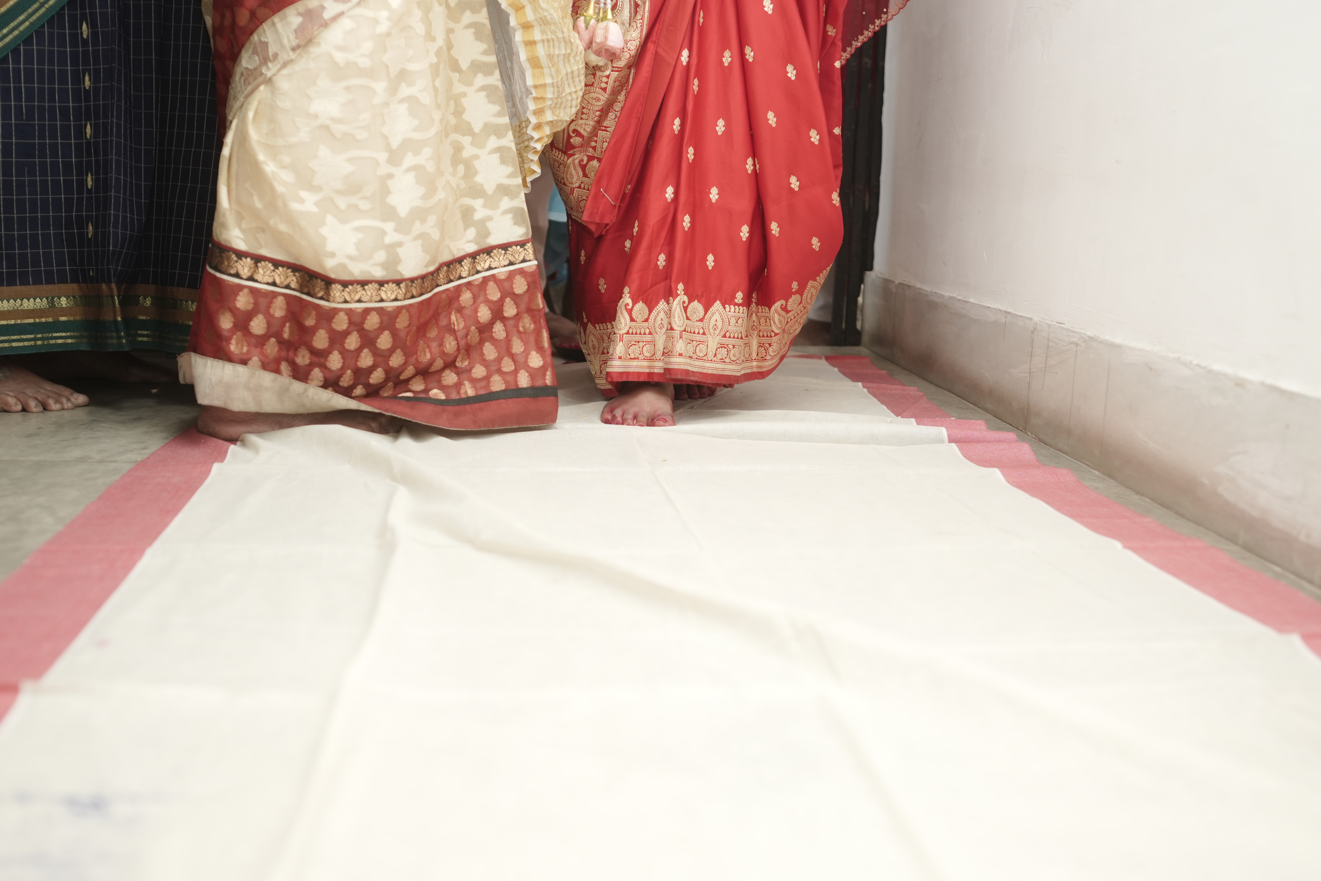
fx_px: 1321
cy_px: 440
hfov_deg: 53.1
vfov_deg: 36.9
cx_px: 660
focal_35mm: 36
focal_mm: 24
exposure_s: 1/200
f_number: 2
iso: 250
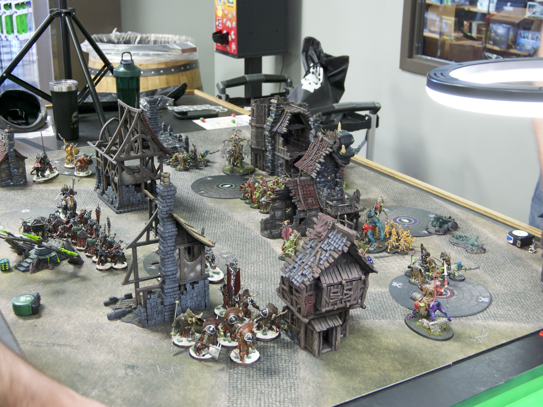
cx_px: 248
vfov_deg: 29.7
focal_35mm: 49
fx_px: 769
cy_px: 203
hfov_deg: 38.9
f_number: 6.3
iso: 1600
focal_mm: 30
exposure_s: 1/13
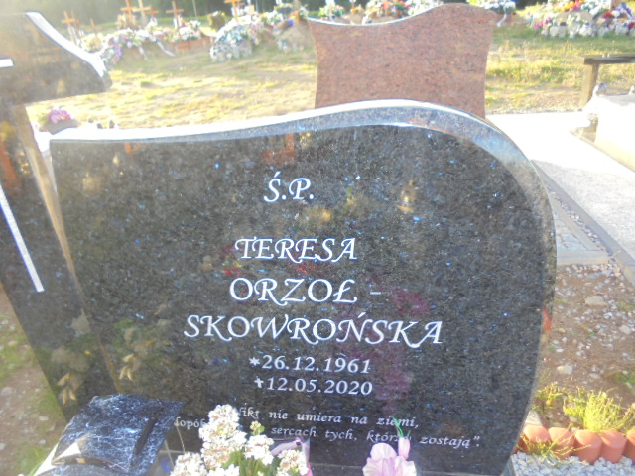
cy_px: 238
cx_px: 318
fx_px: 477
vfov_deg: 53.1
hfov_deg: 67.3
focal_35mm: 26
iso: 100
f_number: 3.5
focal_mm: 4.6
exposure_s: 1/30
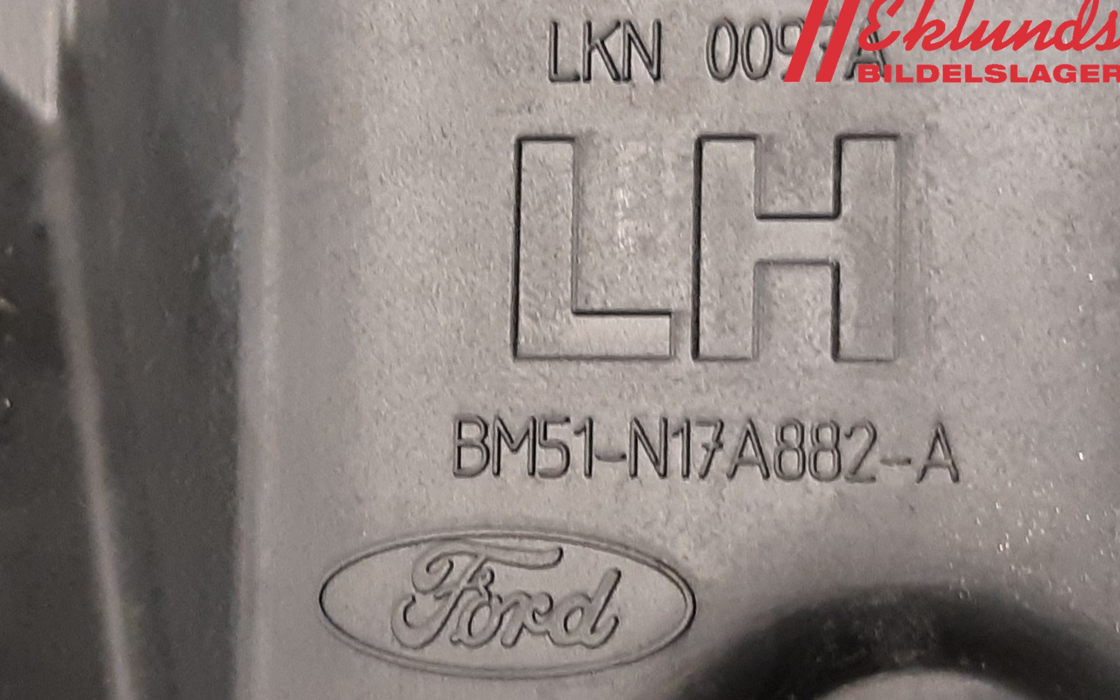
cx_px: 556
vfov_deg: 44.3
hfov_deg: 66.5
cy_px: 415
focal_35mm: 28
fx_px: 855
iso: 250
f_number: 1.7
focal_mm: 3.93
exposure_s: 1/33
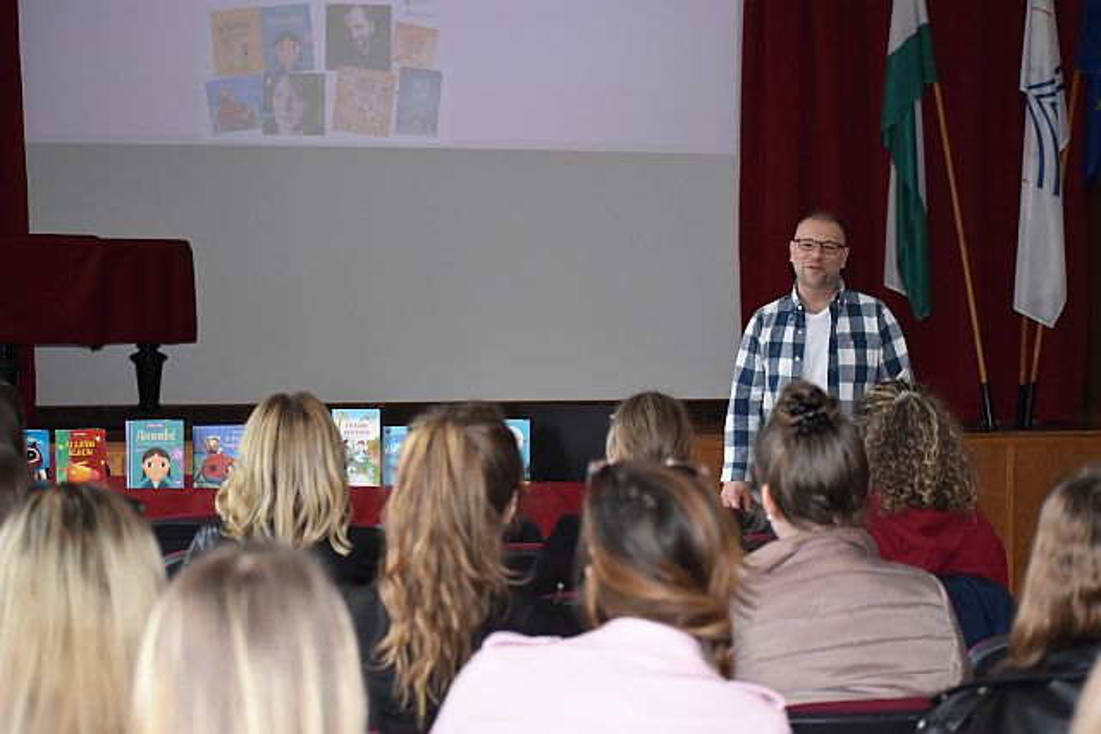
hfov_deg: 19.5
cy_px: 367
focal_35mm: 105
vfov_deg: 13.0
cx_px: 550
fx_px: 3212
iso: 1400
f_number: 4.5
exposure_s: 1/125
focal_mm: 70
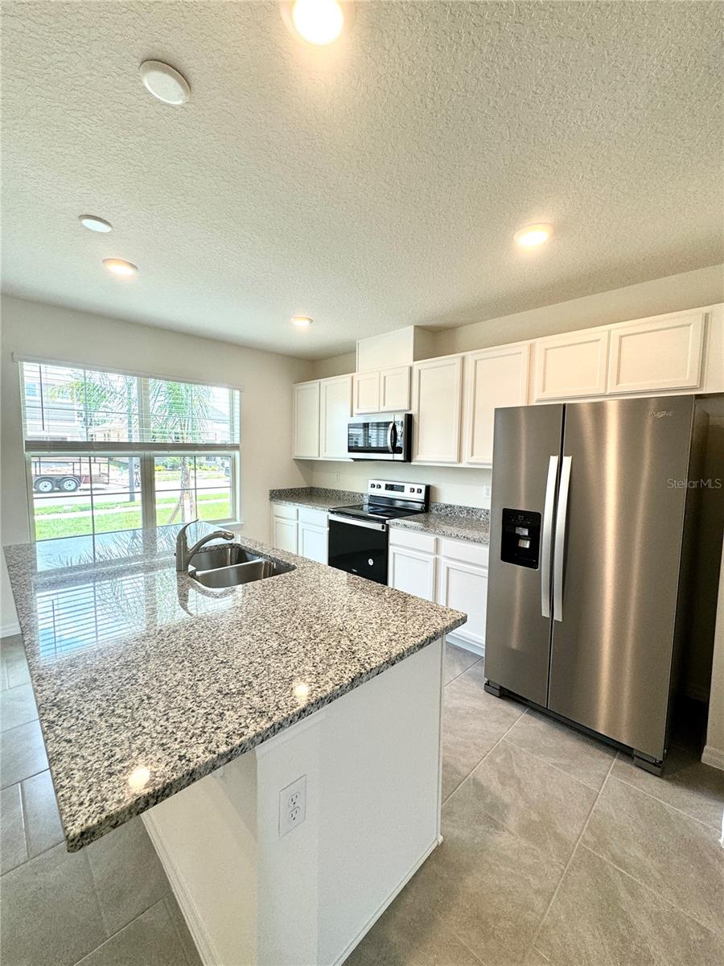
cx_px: 362
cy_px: 483
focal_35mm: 14
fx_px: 390
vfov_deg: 102.1
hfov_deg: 85.7
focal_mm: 2.22
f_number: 2.2
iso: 100
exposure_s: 1/120
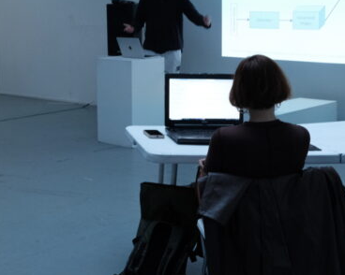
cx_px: 59
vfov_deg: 21.0
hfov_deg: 25.9
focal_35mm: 72
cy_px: 59
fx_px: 735
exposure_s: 1/60
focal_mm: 23
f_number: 4.5
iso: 1600
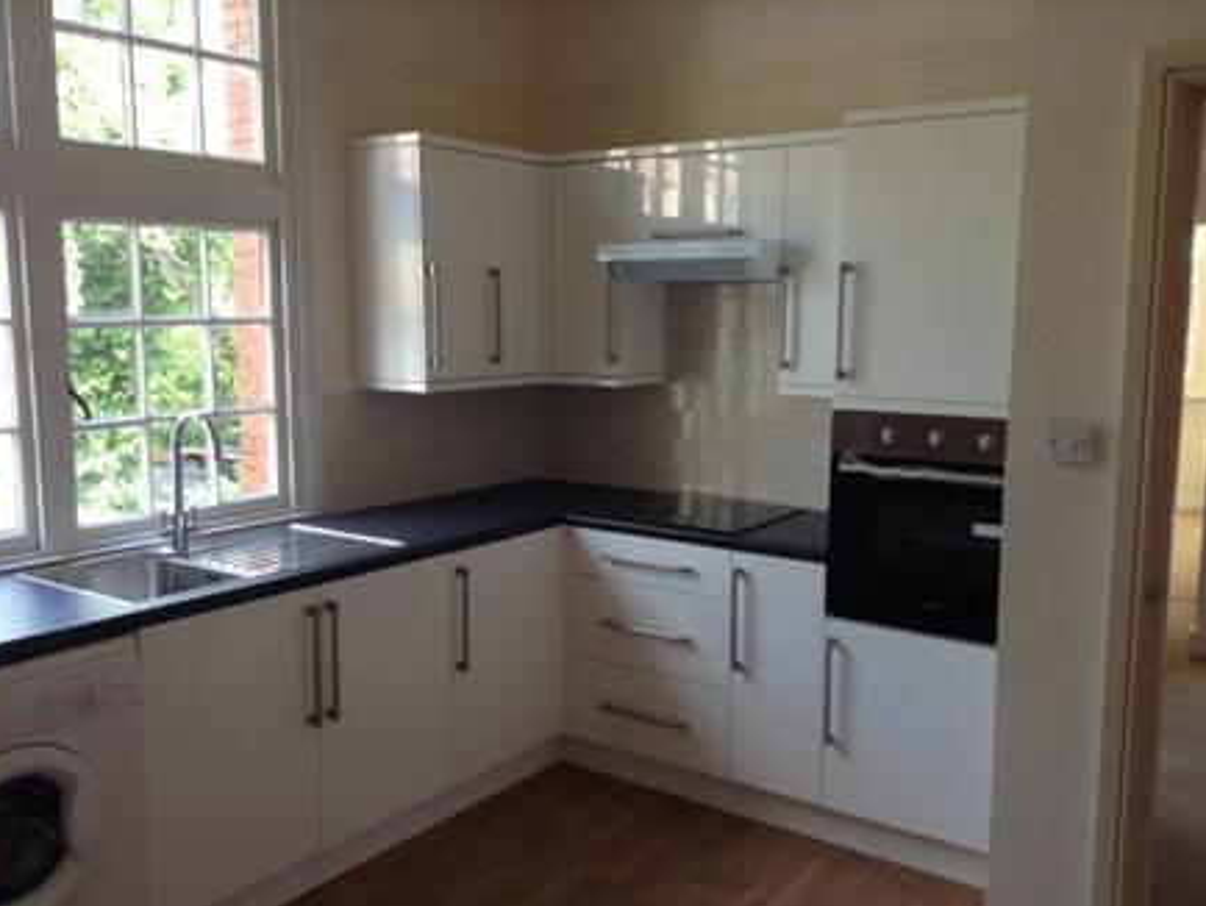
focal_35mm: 34
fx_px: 1185
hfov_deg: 53.9
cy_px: 460
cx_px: 589
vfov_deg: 41.8
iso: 32
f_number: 2.4
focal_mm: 3.3
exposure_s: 1/50
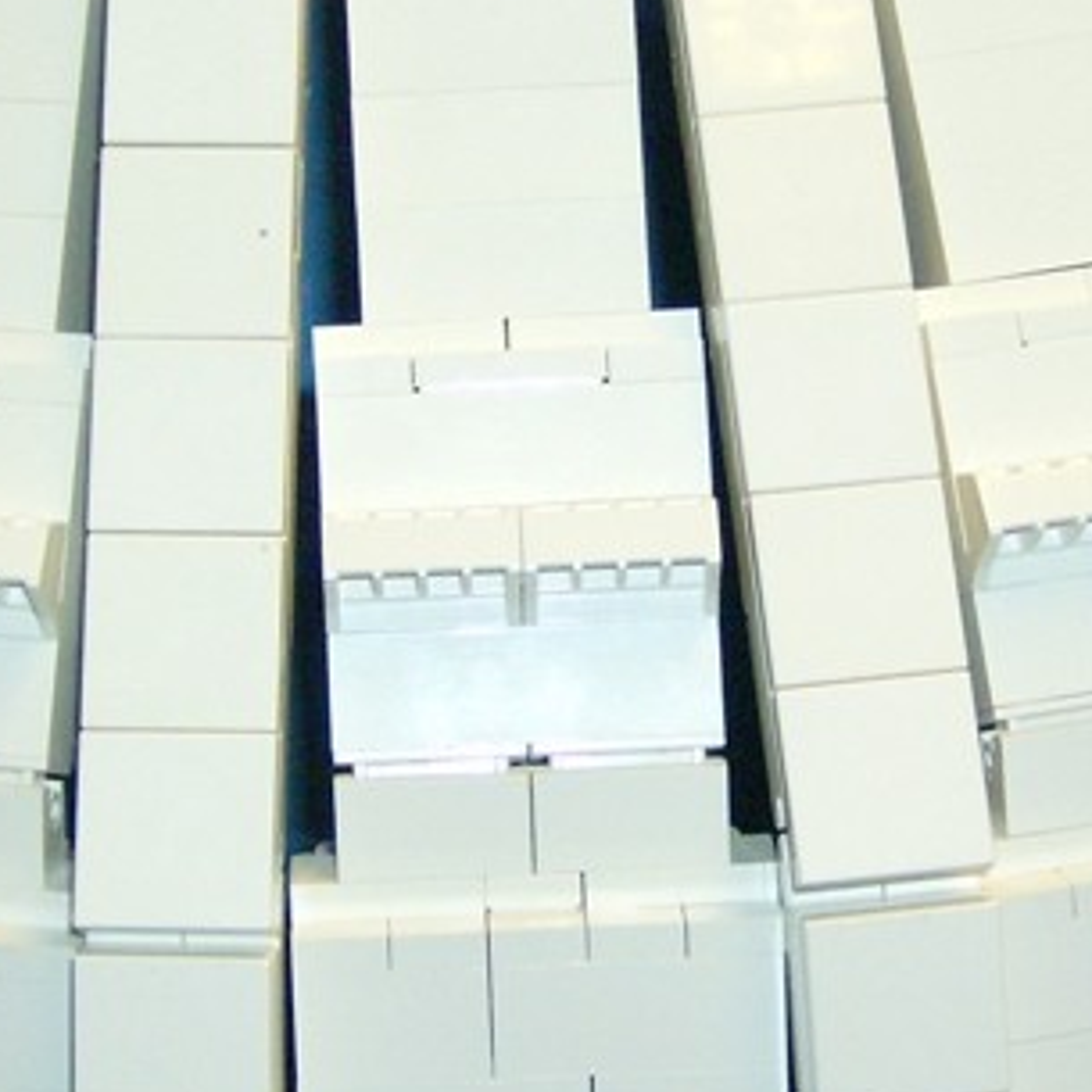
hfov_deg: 12.7
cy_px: 508
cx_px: 537
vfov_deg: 12.7
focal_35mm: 137
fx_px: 4890
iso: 200
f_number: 3.4
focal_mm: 9.3
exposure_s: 1/82.2
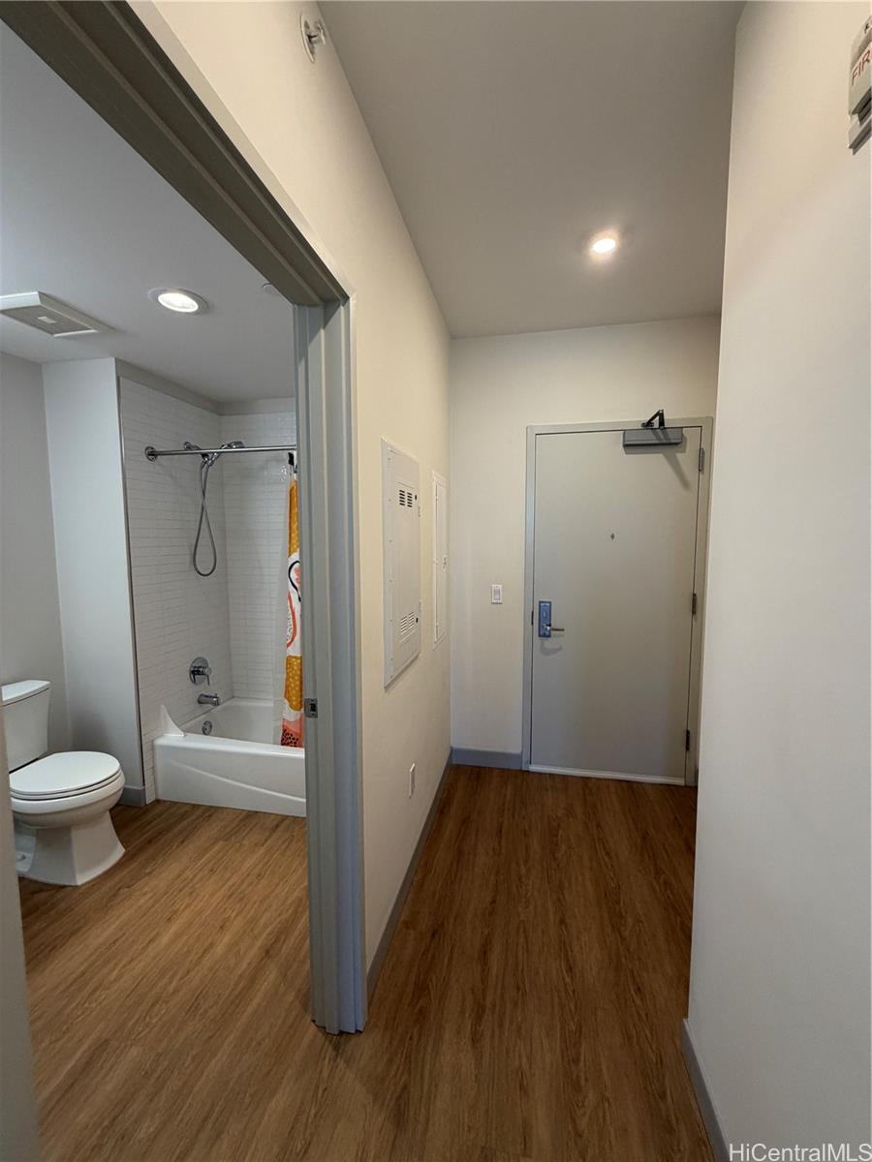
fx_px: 470
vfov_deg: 102.1
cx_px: 436
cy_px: 581
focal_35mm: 14
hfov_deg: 85.7
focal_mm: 2.22
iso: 160
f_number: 2.2
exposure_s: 1/60
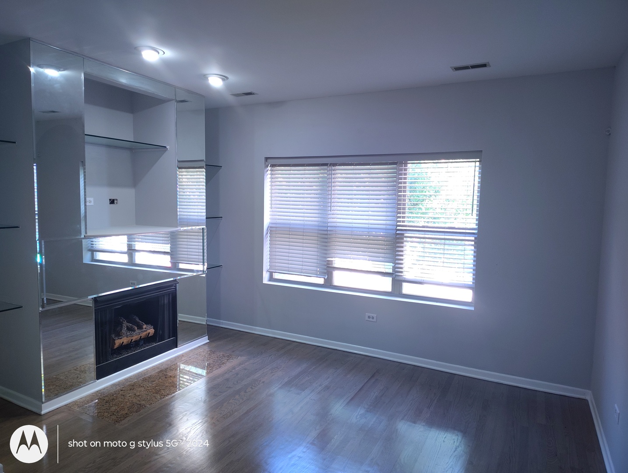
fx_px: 436
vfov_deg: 56.9
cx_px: 314
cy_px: 236
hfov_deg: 71.5
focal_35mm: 24
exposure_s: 1/60
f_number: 1.8
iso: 656
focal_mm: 5.56
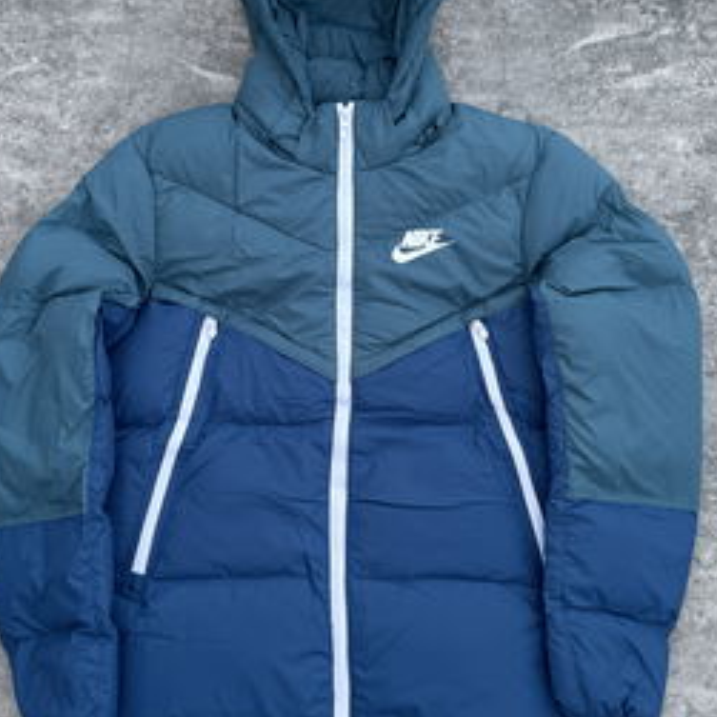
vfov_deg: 37.5
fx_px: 1055
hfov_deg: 37.5
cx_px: 346
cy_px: 339
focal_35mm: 45
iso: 80
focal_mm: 6.76
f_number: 1.78
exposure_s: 1/707
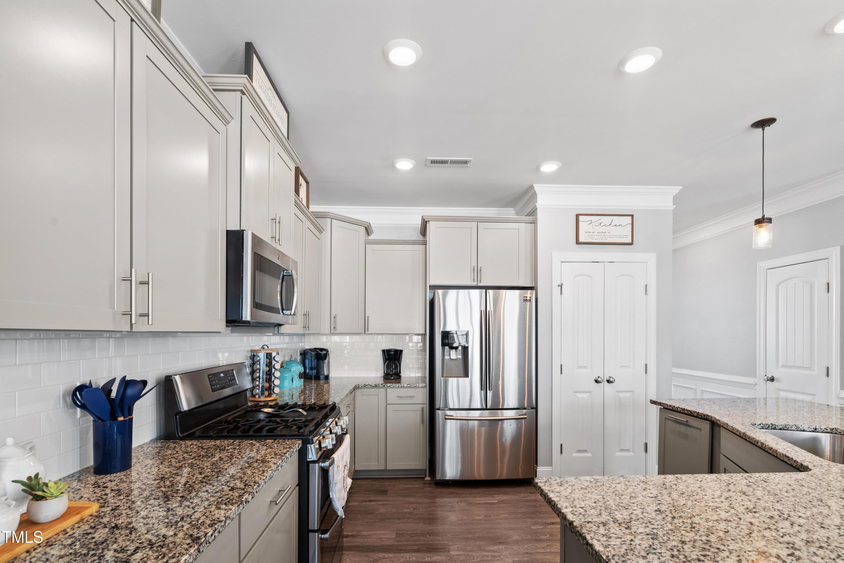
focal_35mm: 16
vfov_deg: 73.7
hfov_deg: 96.7
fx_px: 375
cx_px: 422
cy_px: 282
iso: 320
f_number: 8
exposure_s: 1/6
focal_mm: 16
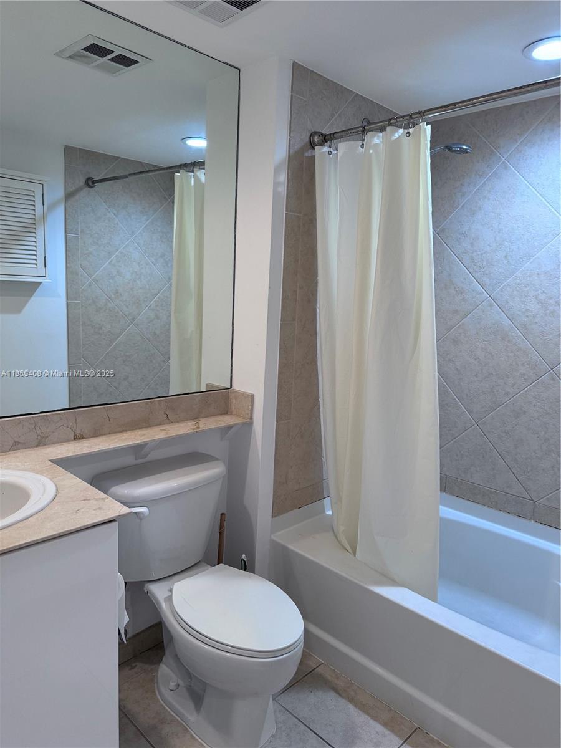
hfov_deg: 56.8
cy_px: 374
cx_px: 280
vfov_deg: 71.6
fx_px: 519
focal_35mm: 24
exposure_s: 1/120
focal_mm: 6.76
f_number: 1.78
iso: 160
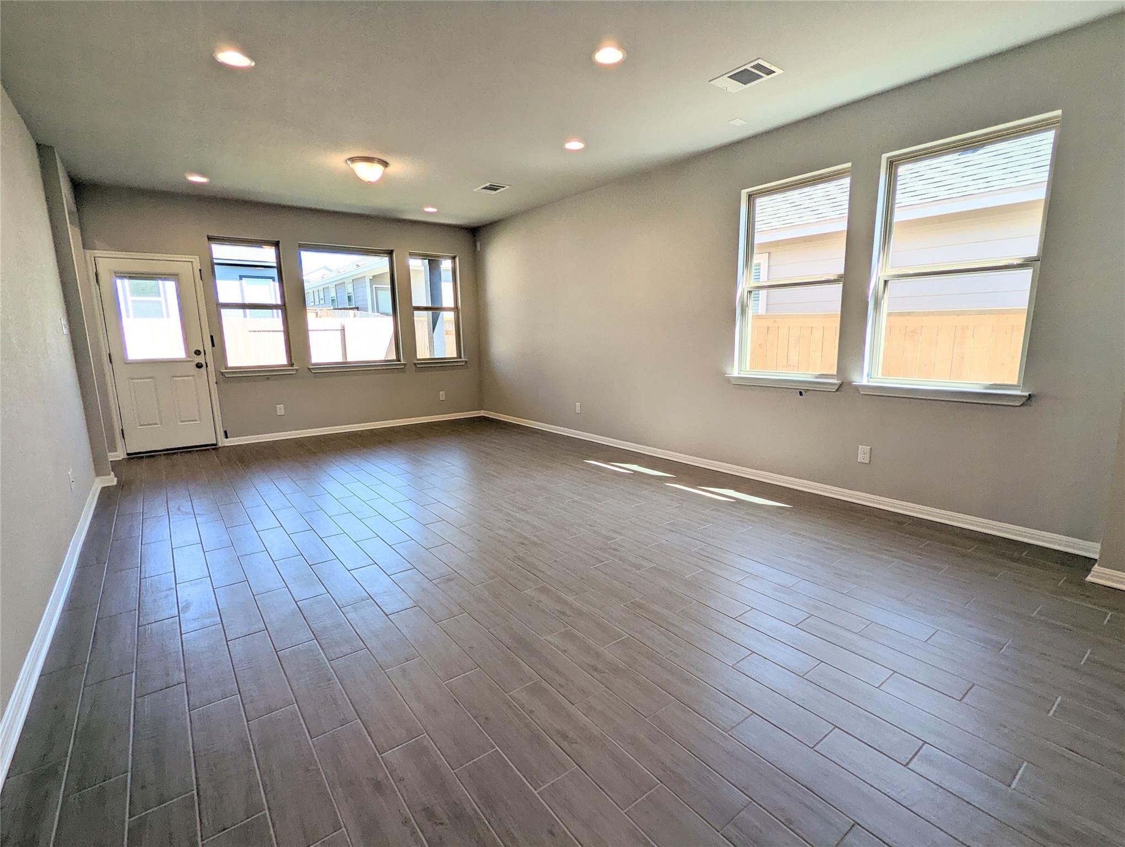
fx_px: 521
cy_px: 424
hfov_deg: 94.4
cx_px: 562
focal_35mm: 16
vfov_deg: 78.2
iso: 44
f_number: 2.2
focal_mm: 2.35
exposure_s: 1/147
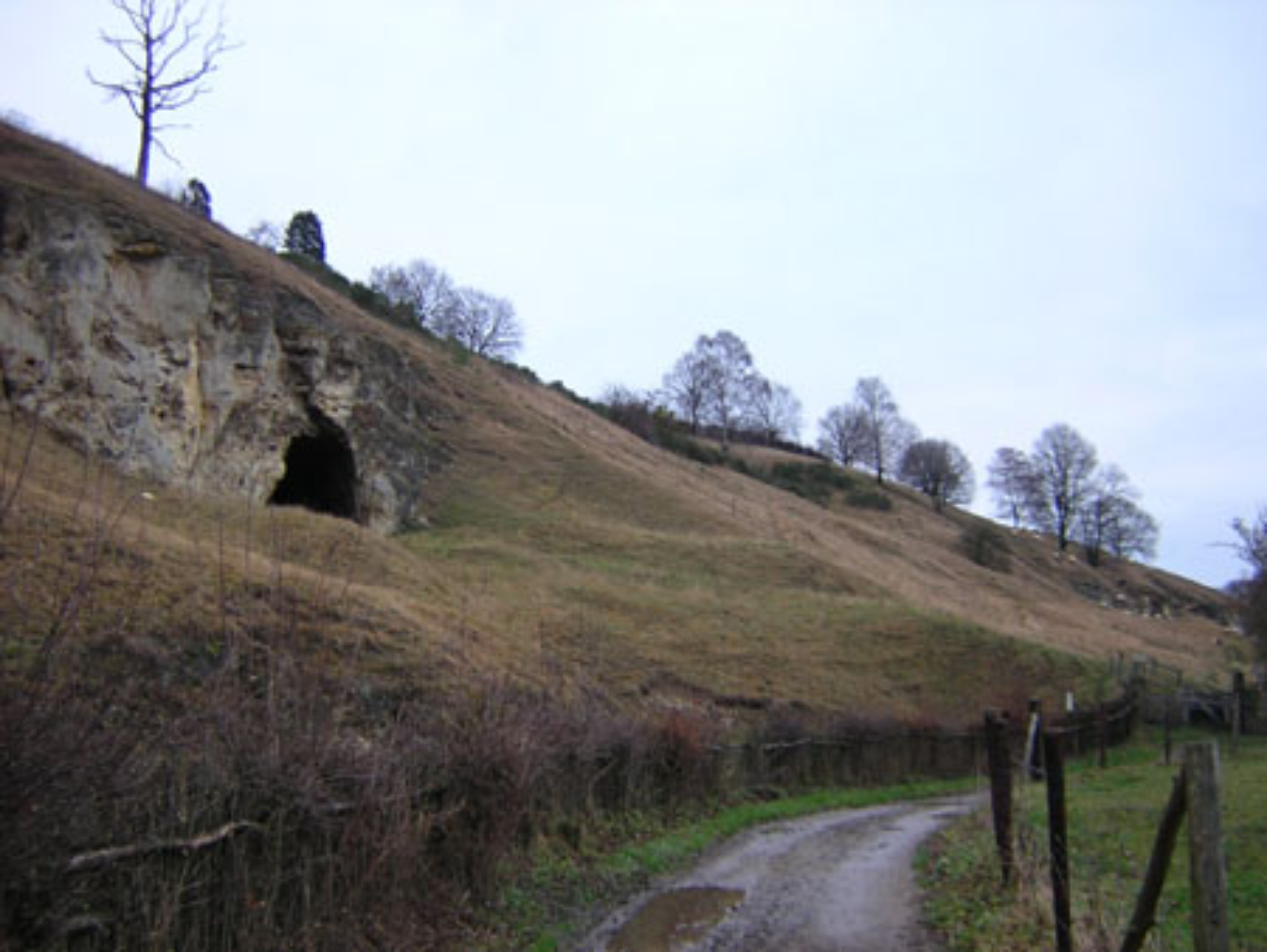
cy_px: 476
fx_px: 1318
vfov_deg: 39.7
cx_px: 634
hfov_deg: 51.3
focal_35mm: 36
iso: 100
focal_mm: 4.7
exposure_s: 1/16.4
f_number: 2.6
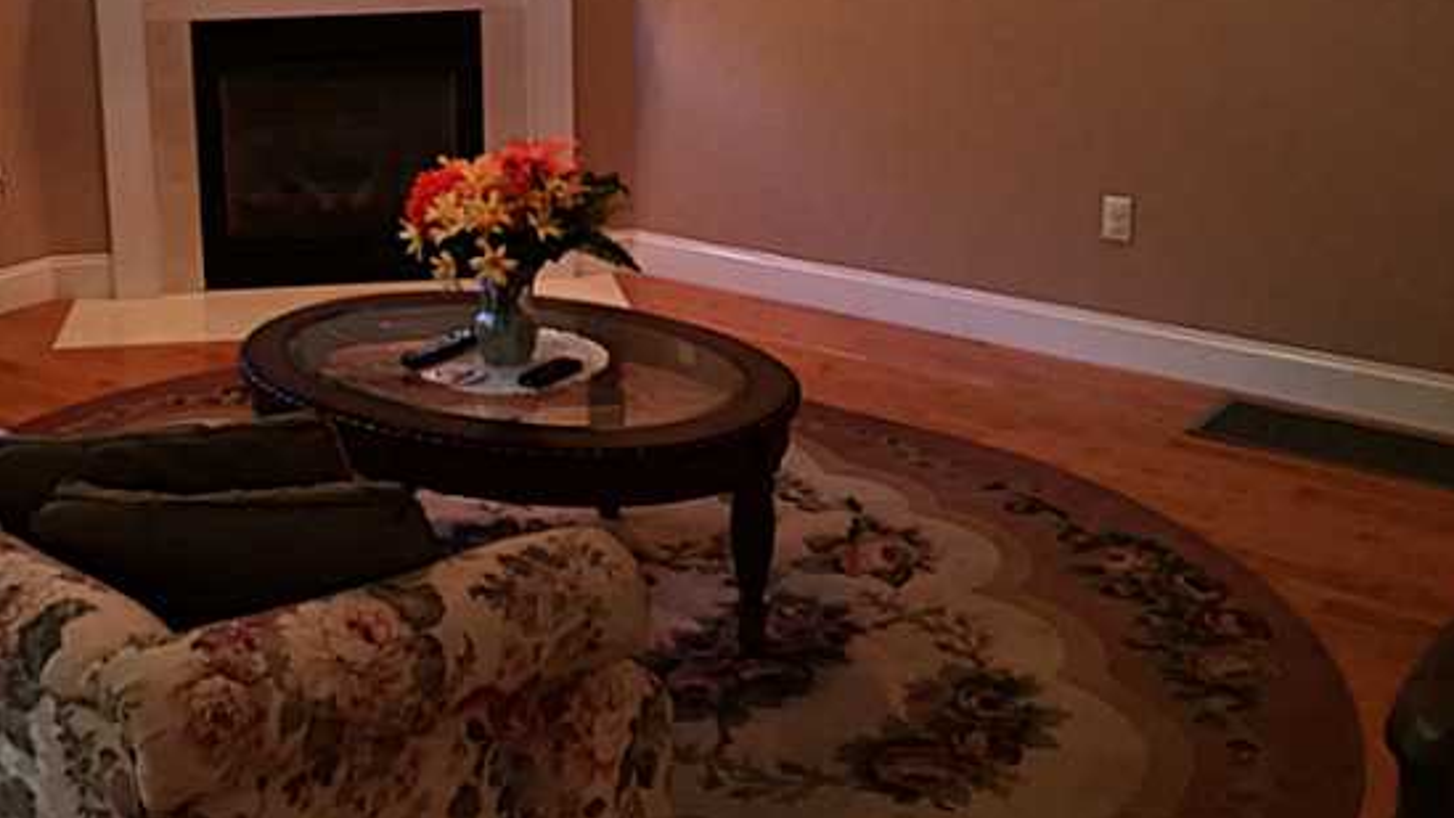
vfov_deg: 25.6
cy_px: 183
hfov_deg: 43.8
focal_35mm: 46
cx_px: 463
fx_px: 1774
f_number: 2.2
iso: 80
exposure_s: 1/30
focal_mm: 4.15
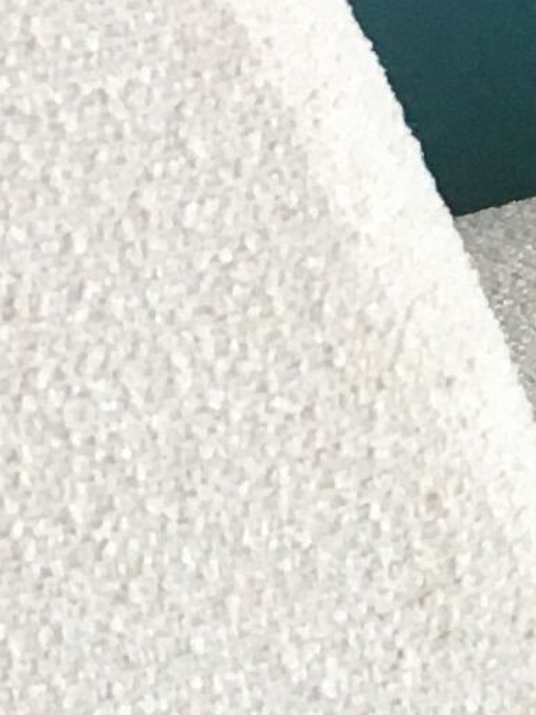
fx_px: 4730
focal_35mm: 229
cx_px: 1051
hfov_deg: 6.3
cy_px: 901
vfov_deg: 8.5
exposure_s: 1/33
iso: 50
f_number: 2.2
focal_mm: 4.15
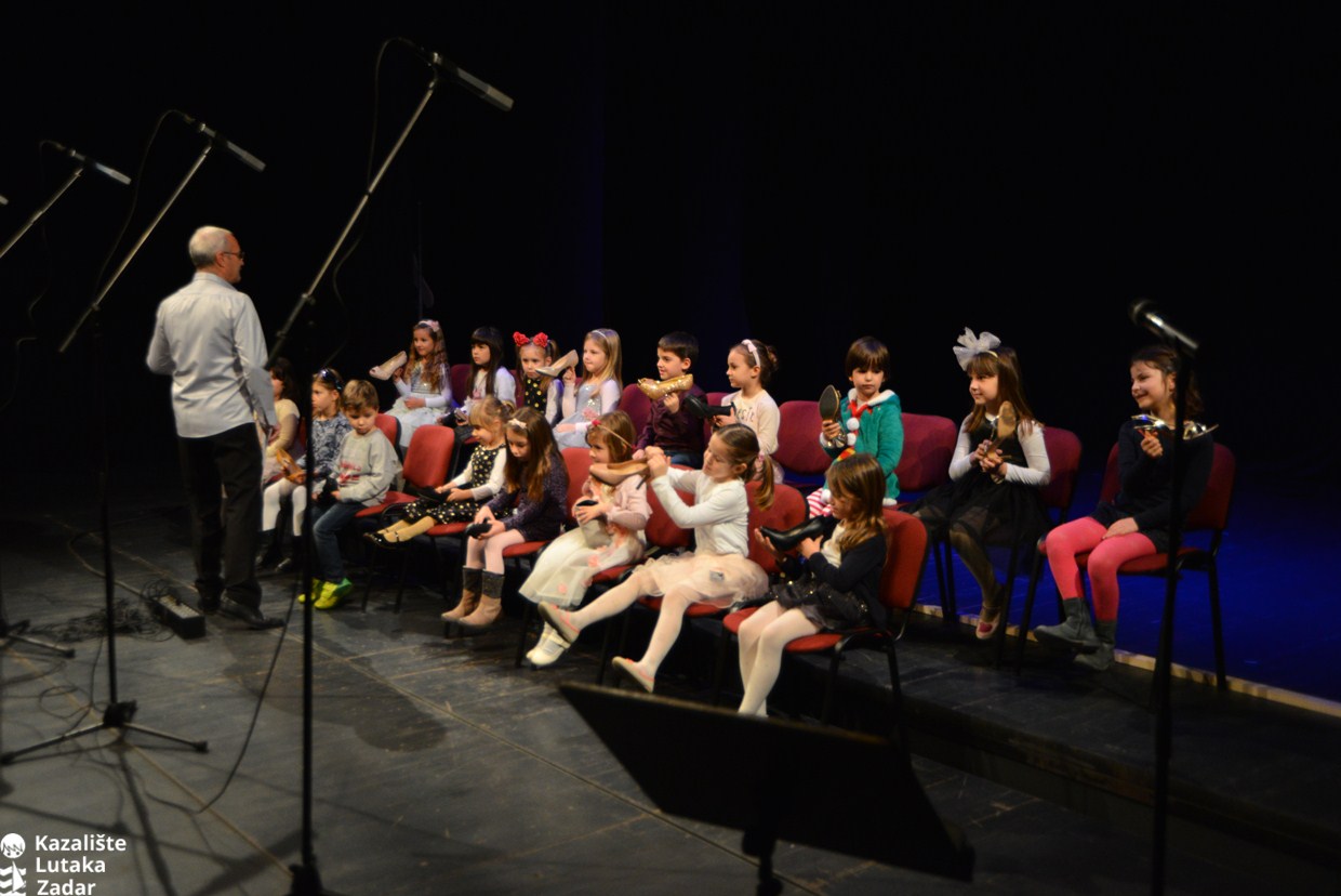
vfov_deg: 35.1
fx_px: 1416
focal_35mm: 38
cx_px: 670
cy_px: 448
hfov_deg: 50.7
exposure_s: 1/100
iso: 2000
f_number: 4.2
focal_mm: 38
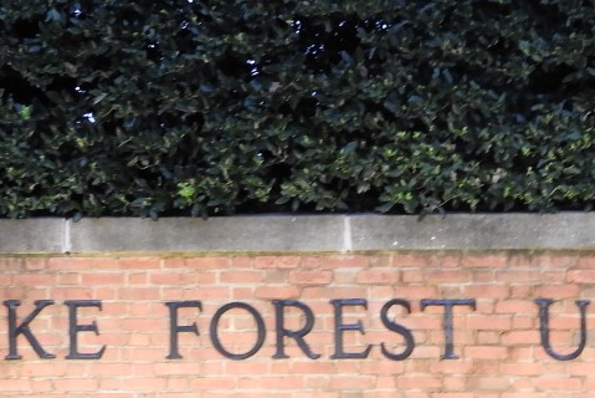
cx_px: 409
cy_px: 303
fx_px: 2067
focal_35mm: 125
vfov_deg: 11.0
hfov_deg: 16.3
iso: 400
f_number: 3.8
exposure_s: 1/25
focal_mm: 7.2
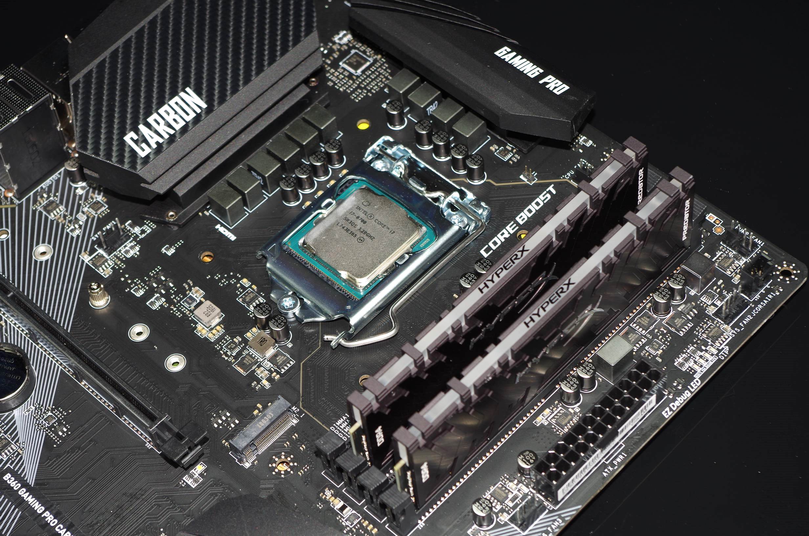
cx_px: 404
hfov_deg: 24.8
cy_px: 268
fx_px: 1839
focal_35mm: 82
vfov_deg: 16.6
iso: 100
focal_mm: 55
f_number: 9
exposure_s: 1/40
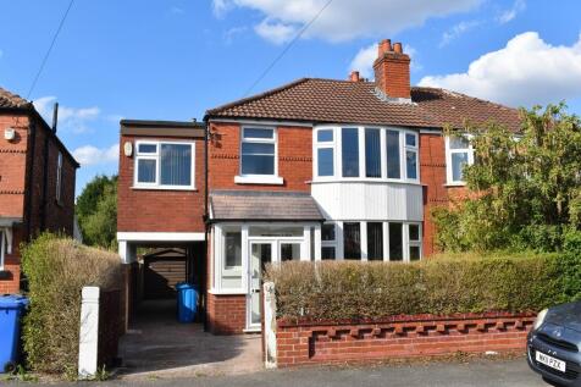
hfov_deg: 57.2
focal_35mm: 33
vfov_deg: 39.9
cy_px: 194
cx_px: 290
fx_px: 532
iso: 200
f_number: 10
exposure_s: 1/400
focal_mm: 22
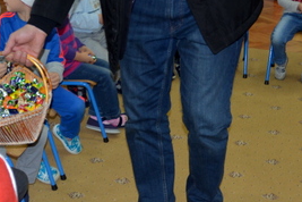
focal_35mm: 81
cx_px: 145
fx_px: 679
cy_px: -20
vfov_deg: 16.4
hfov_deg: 25.1
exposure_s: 1/60
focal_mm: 18
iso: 560
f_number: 3.5
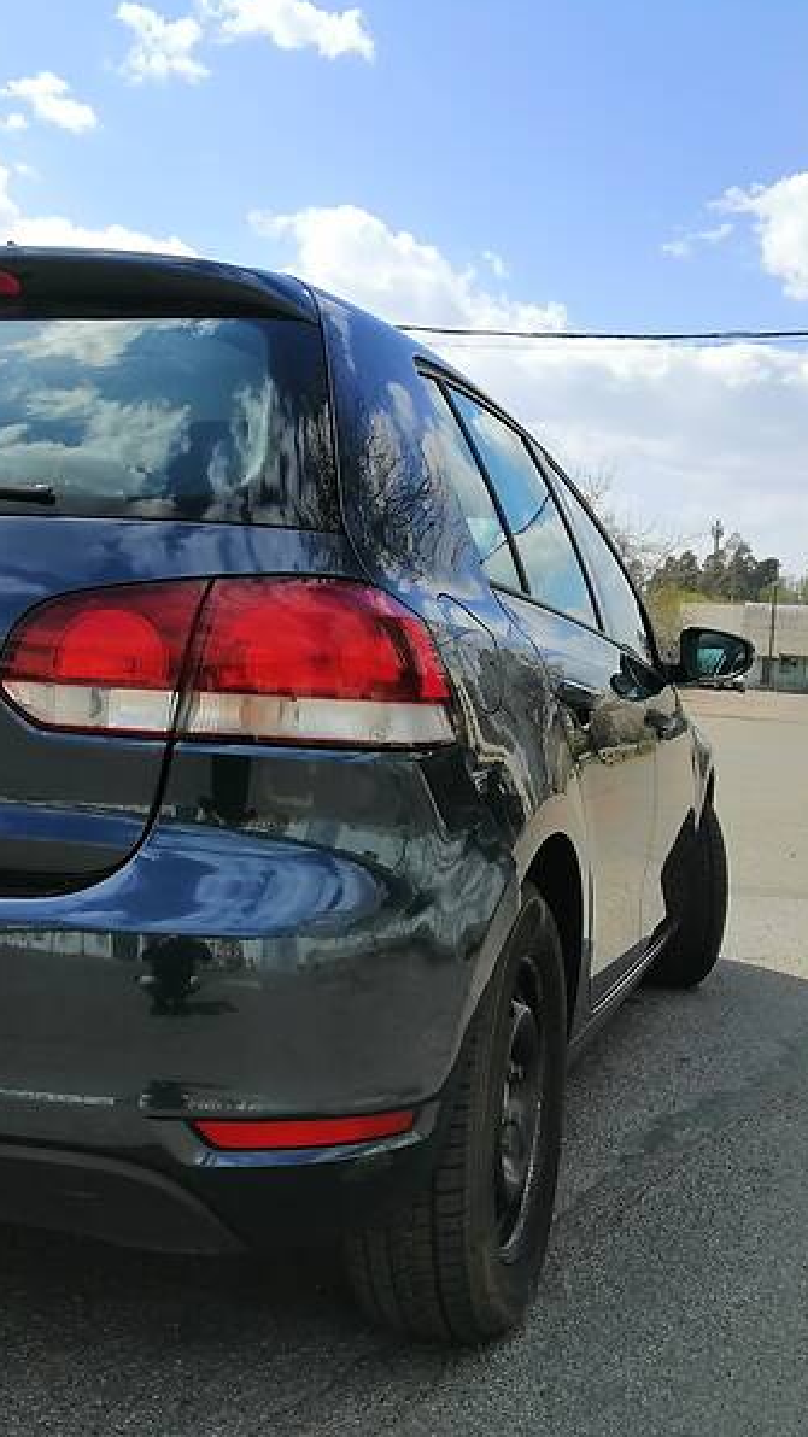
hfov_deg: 31.1
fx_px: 1448
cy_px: 716
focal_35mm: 38
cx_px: 335
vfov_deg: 52.8
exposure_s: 1/1157
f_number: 2.2
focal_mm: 3.8
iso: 50
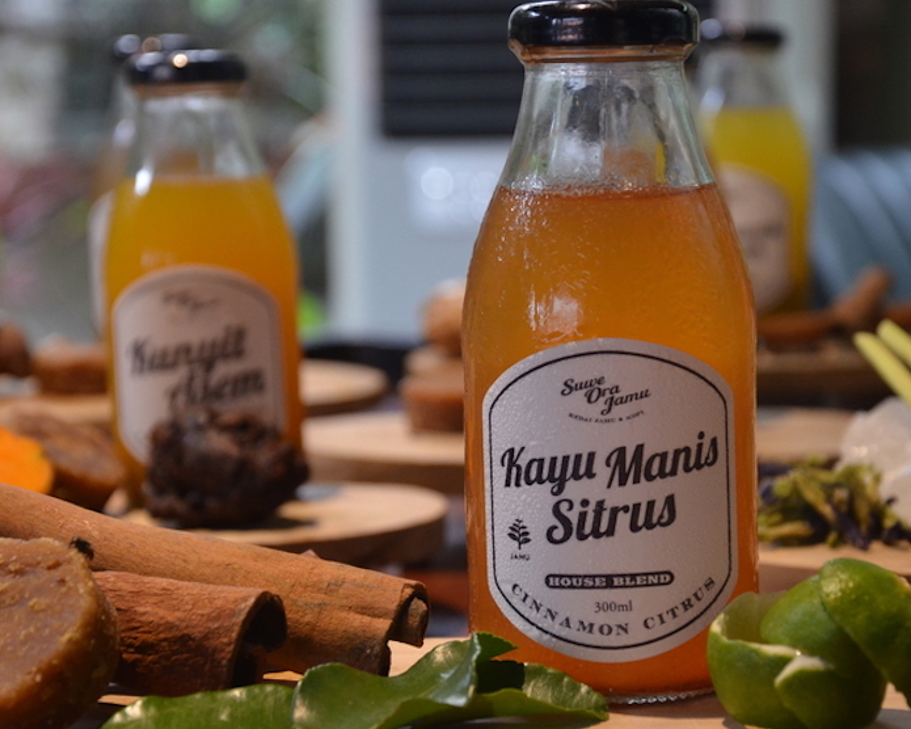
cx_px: 515
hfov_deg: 19.0
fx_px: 2723
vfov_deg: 15.2
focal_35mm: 101
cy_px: 363
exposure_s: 1/30
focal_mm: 50
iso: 1250
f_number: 5
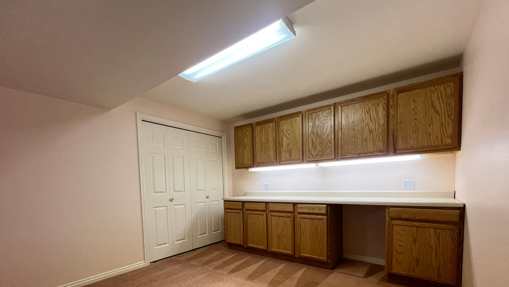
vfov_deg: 68.2
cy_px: 196
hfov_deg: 103.0
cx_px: 263
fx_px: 202
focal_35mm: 15
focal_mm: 1.57
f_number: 1.8
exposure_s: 1/120
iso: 160
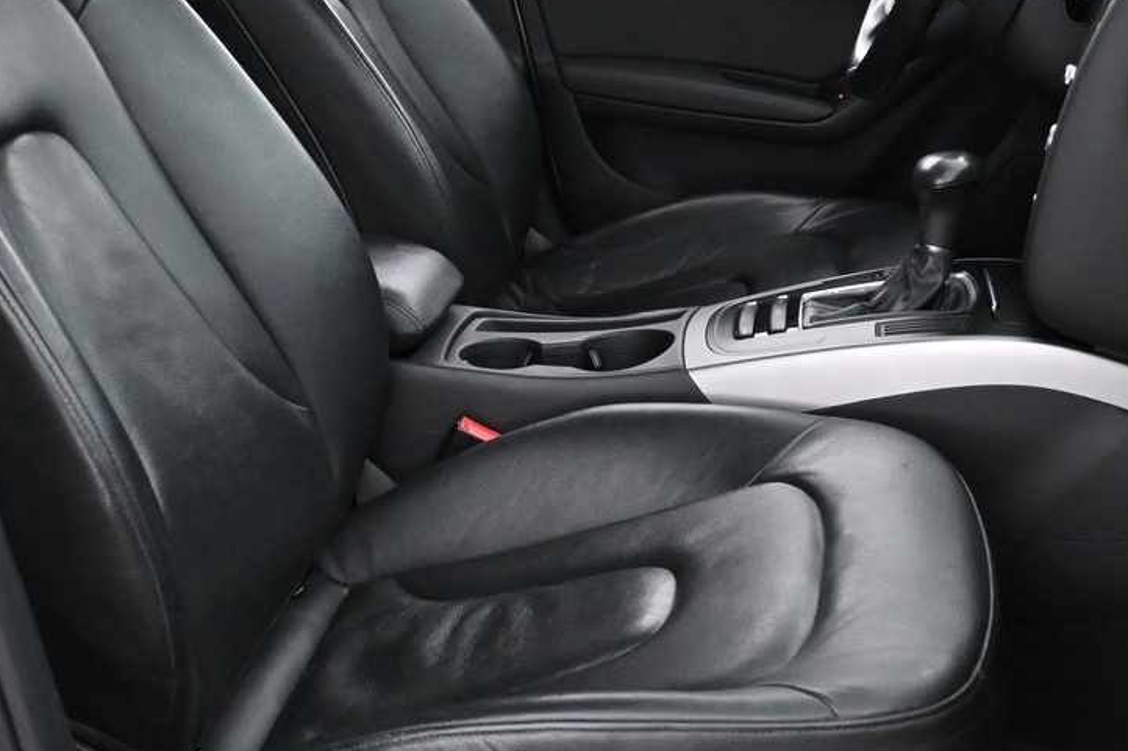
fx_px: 3216
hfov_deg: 19.8
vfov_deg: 13.3
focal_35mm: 103
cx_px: 730
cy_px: 225
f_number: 4.8
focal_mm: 30.5
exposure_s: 1/60
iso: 4000
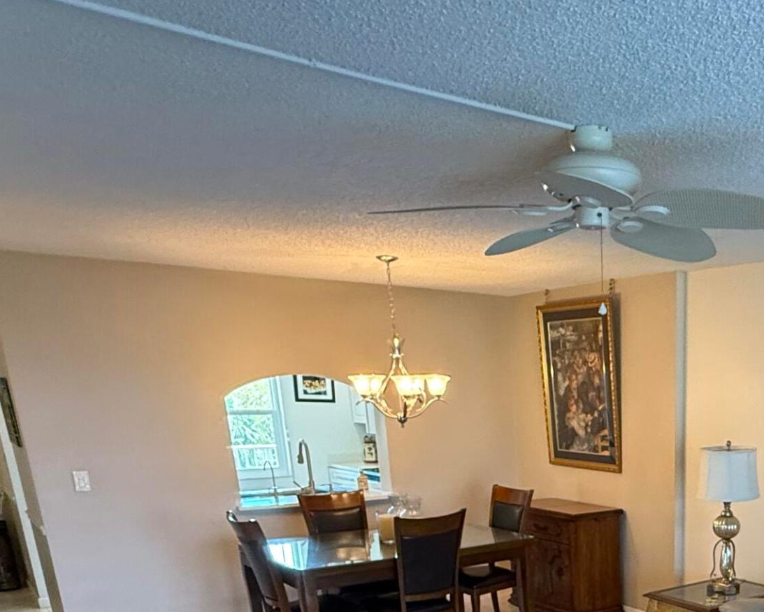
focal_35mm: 36
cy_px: 654
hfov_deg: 46.0
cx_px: 670
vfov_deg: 35.8
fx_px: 814
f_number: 2.2
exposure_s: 1/60
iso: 400
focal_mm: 2.22
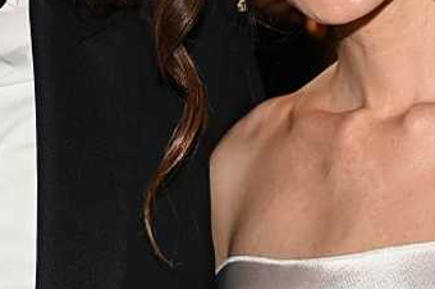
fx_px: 1907
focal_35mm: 158
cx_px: 86
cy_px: -81
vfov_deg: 8.6
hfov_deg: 13.0
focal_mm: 48
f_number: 6.3
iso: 1000
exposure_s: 1/200
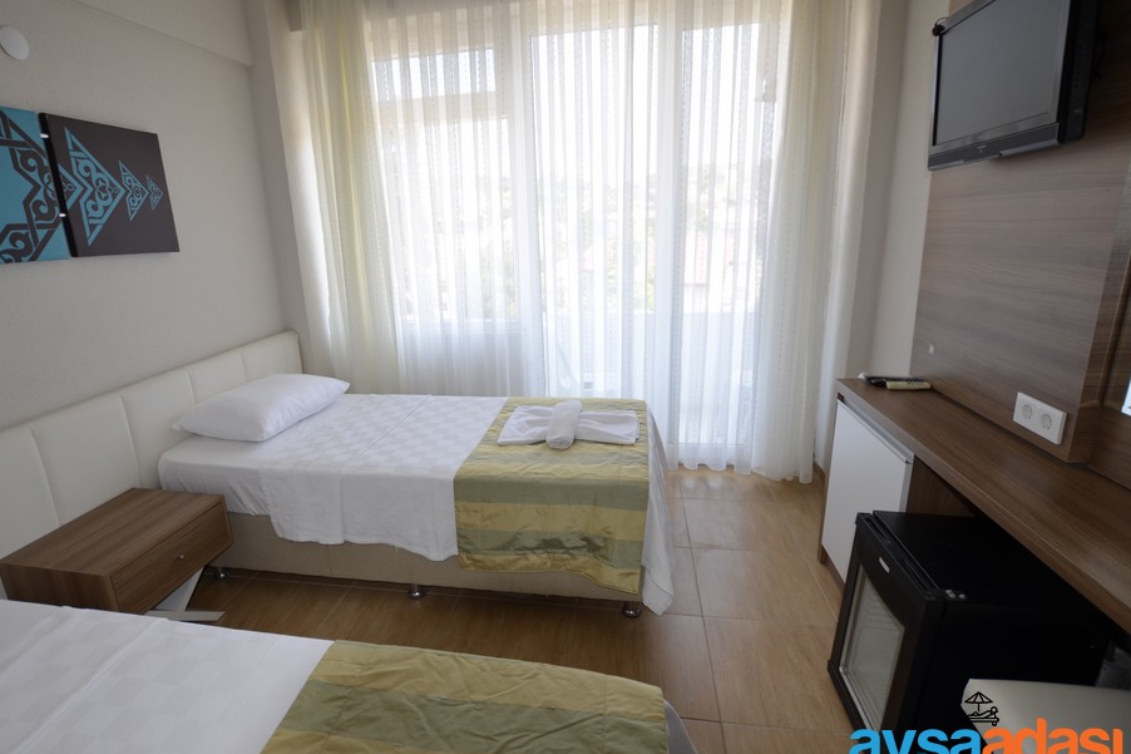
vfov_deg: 70.4
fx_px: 534
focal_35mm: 17
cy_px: 383
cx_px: 498
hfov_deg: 92.9
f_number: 3.5
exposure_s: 1/200
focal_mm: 10
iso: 200
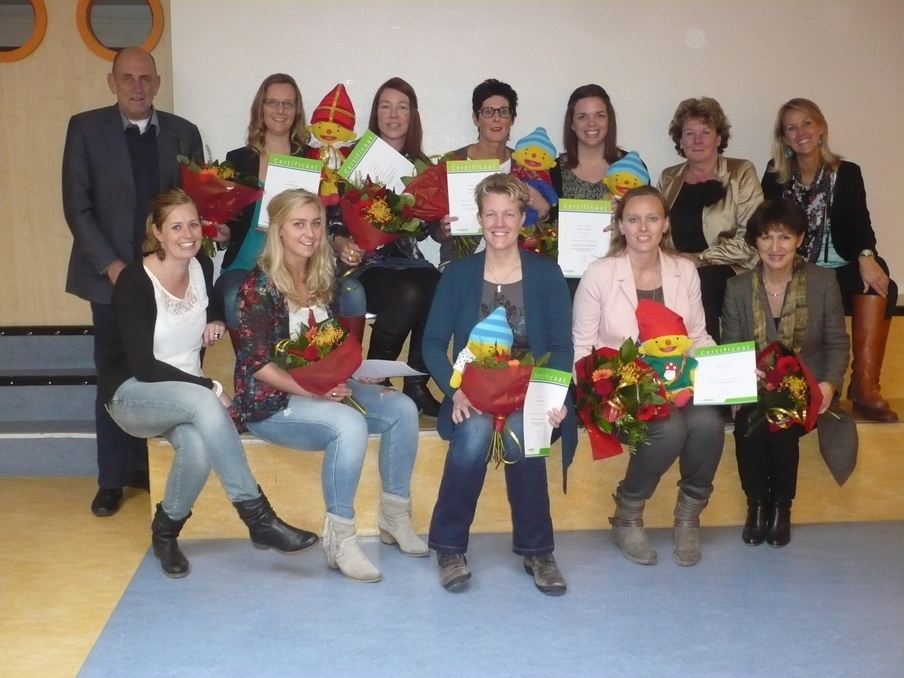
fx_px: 1045
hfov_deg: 46.8
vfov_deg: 36.0
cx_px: 452
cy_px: 339
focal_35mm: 40
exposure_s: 1/30
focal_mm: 6.6
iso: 500
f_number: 3
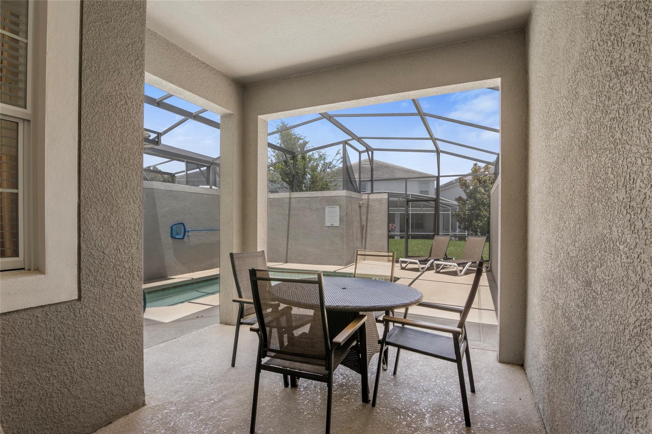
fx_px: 299
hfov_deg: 95.0
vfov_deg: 72.0
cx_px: 326
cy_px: 217
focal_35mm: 16
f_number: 9
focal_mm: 11
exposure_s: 1/5
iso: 100
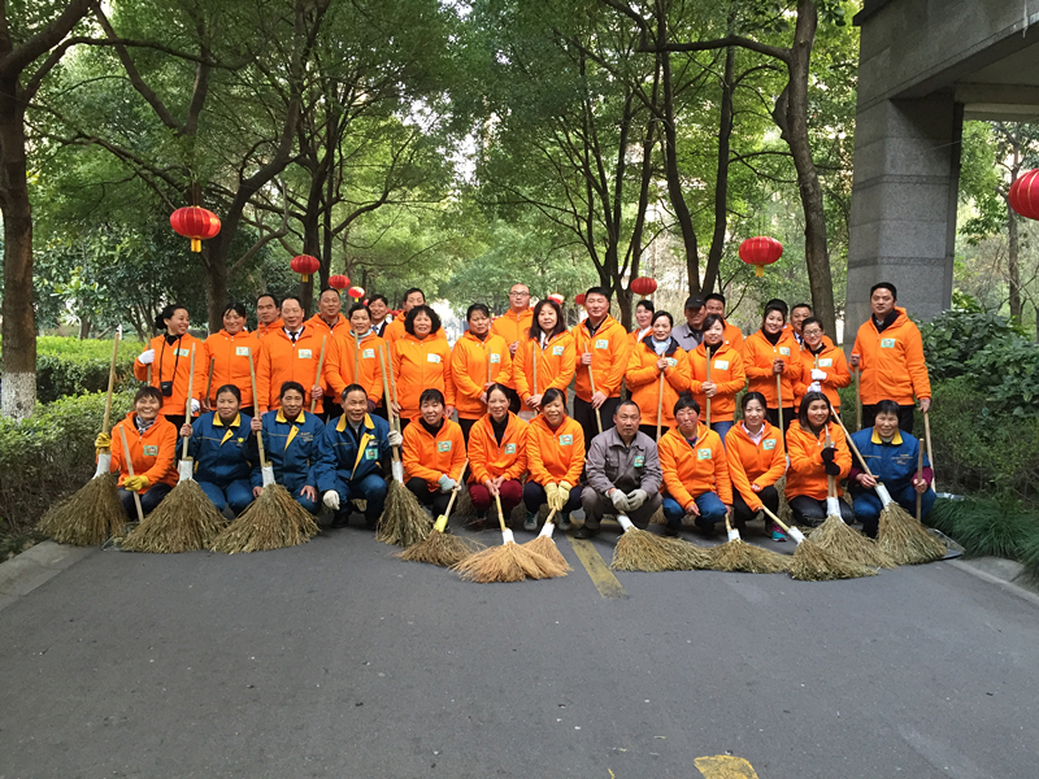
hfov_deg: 61.7
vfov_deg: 48.2
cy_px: 390
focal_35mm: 29
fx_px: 870
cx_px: 520
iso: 50
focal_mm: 4.15
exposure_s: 1/30
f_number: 2.2
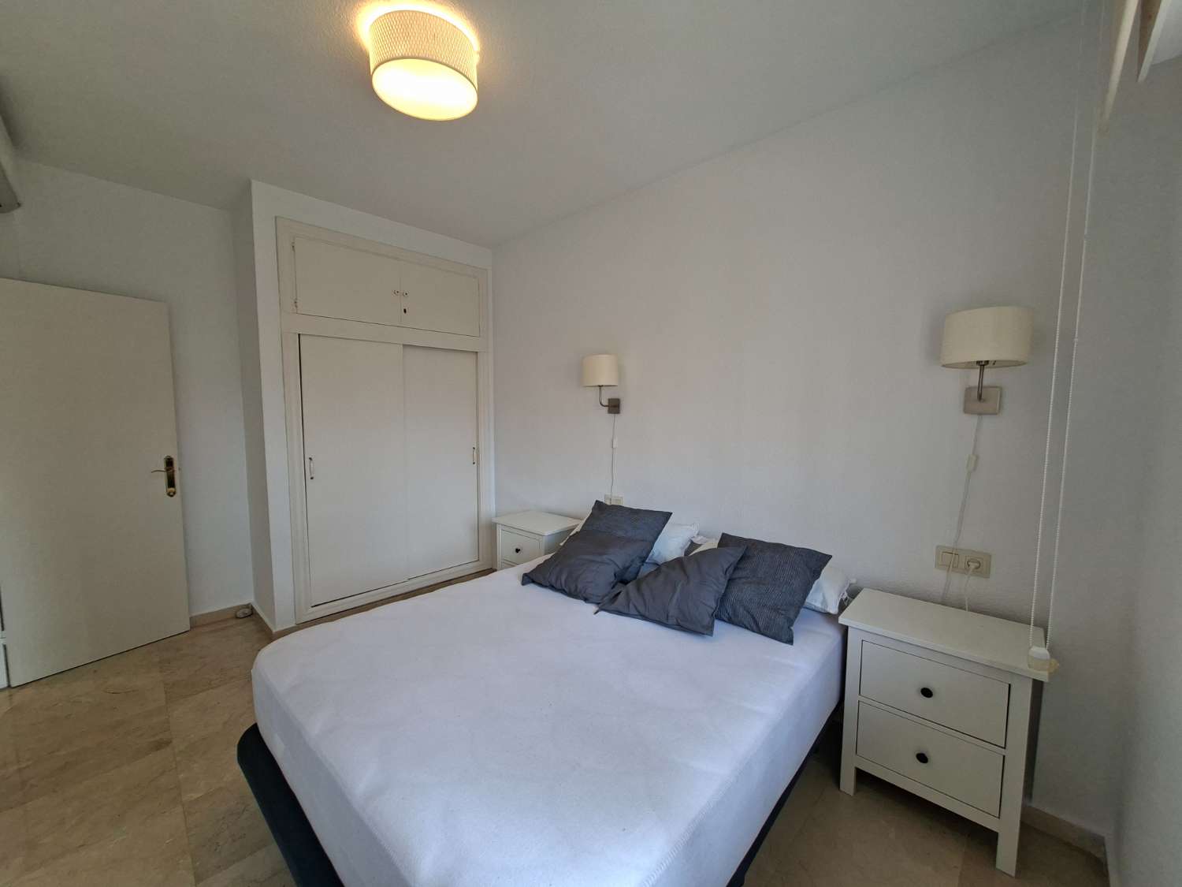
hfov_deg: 106.2
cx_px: 591
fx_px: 444
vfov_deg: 89.9
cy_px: 444
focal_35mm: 13
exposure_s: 1/60
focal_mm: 1.74
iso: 50
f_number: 2.2
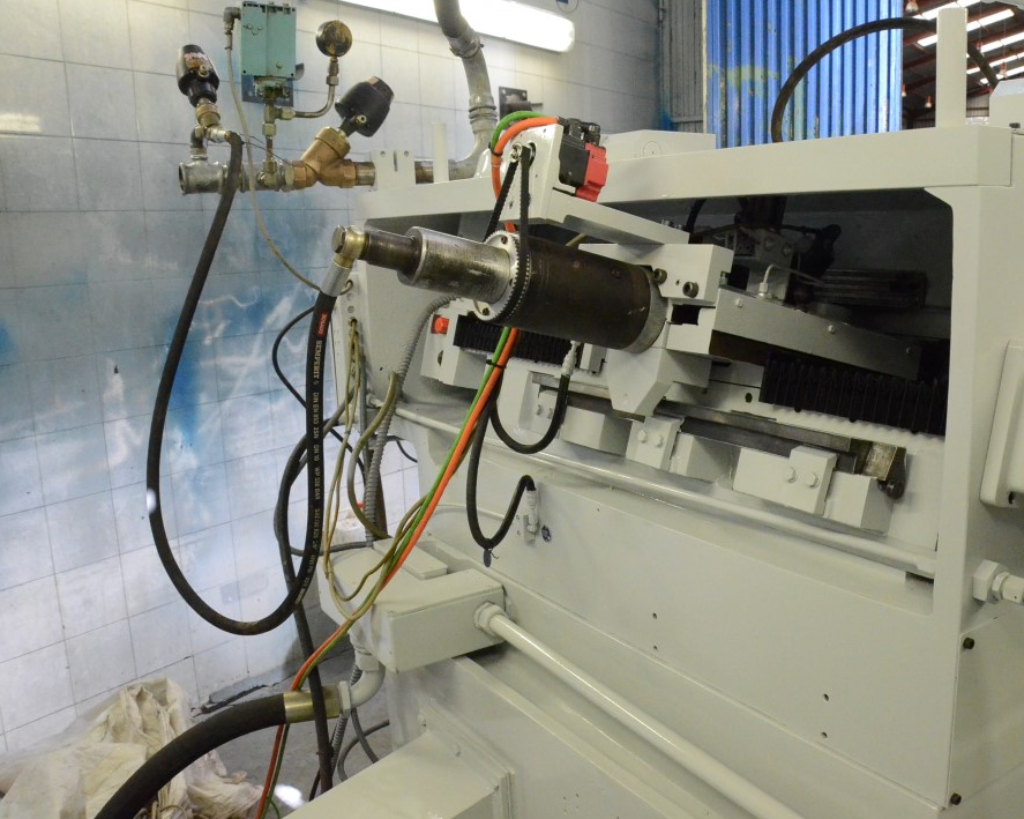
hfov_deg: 56.7
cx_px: 619
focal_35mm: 31
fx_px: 939
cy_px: 409
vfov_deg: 47.1
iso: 6400
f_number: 9
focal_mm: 18
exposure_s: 1/320
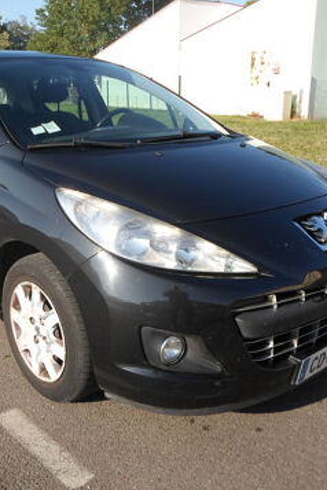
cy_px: 246
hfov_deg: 37.5
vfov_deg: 54.4
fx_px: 477
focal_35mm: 35
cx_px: 110
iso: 80
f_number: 2.5
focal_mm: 4.5
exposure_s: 1/750
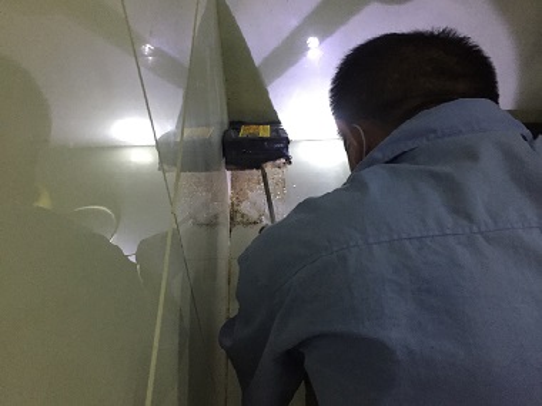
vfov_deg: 48.2
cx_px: 271
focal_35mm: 29
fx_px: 454
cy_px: 203
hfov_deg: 61.7
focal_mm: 4.15
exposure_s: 1/17
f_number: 2.2
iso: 250
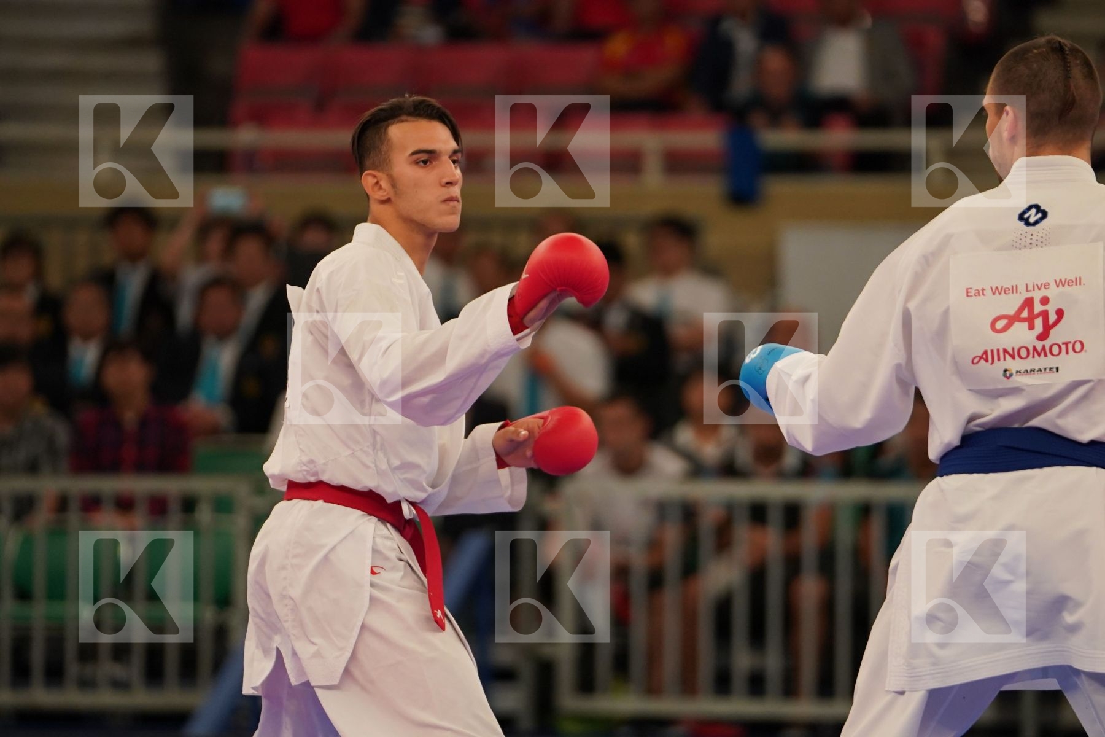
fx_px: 9116
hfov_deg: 6.9
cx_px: 552
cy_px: 368
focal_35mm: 297
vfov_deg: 4.6
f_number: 2.8
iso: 1600
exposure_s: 1/1000
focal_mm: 198
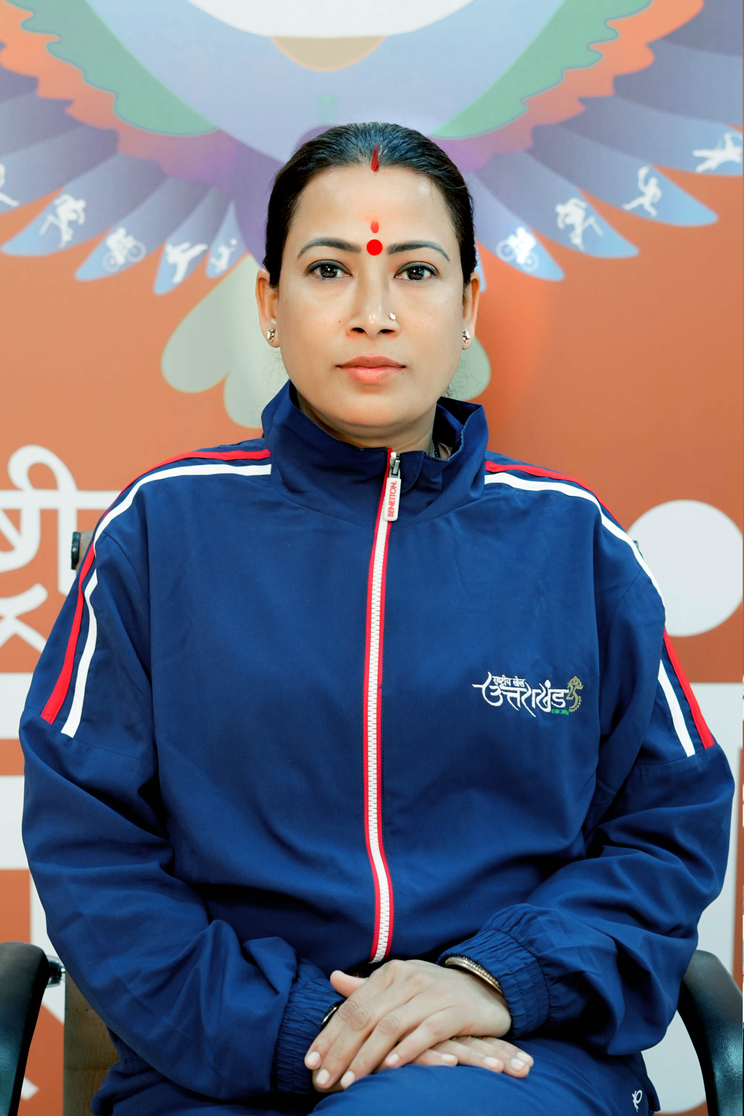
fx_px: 1550
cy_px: 558
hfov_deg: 27.0
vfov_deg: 39.6
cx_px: 372
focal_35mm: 50
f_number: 2.8
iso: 1250
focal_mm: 50
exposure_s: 1/100
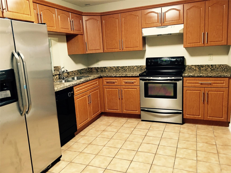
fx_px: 194
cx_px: 116
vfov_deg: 48.2
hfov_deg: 61.7
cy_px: 86
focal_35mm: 29
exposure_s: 1/4
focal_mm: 4.15
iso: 64
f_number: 2.2
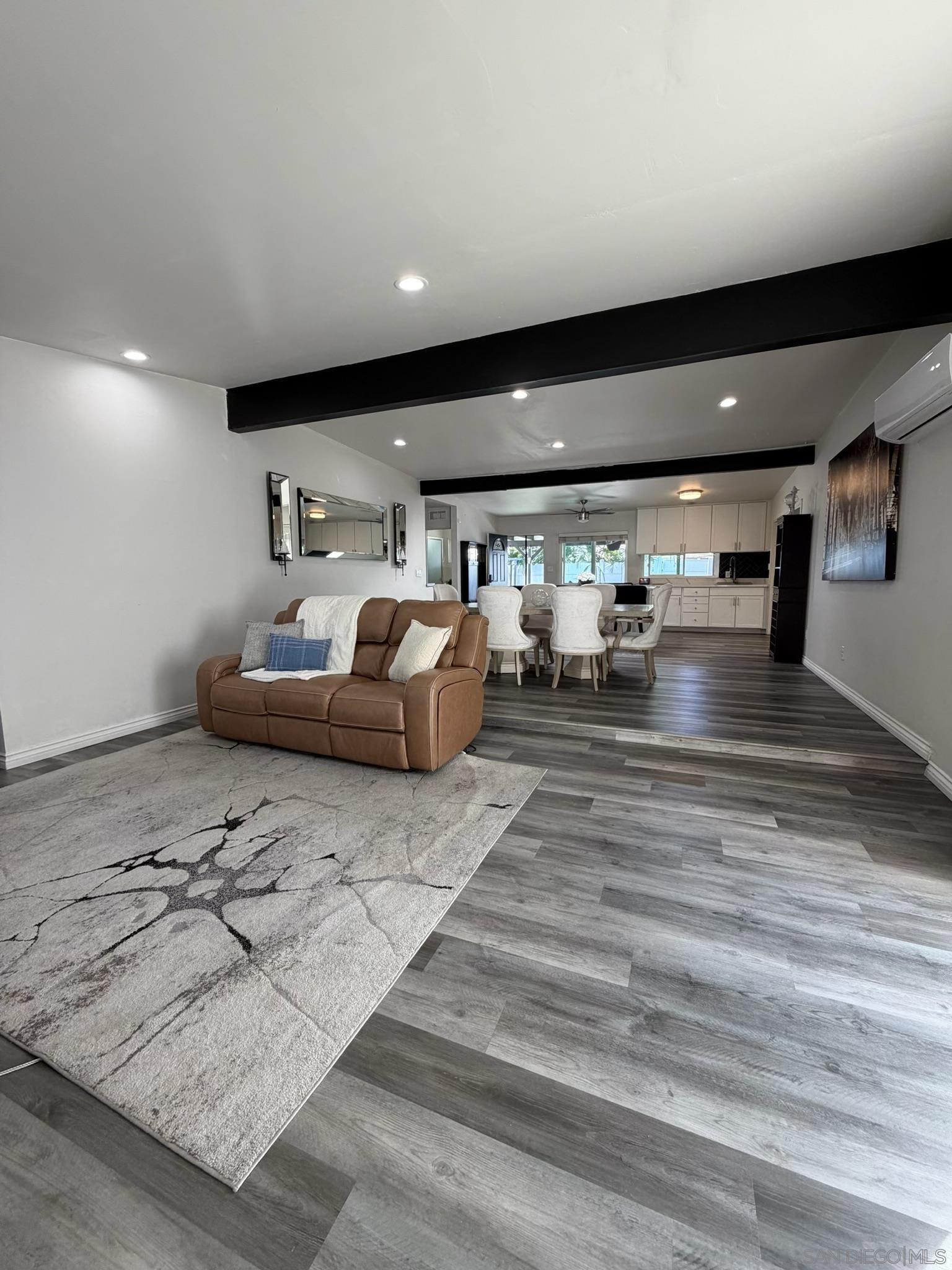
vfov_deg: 102.1
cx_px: 476
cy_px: 635
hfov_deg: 85.7
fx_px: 513
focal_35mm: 14
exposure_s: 1/120
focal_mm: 2.22
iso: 160
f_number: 2.2
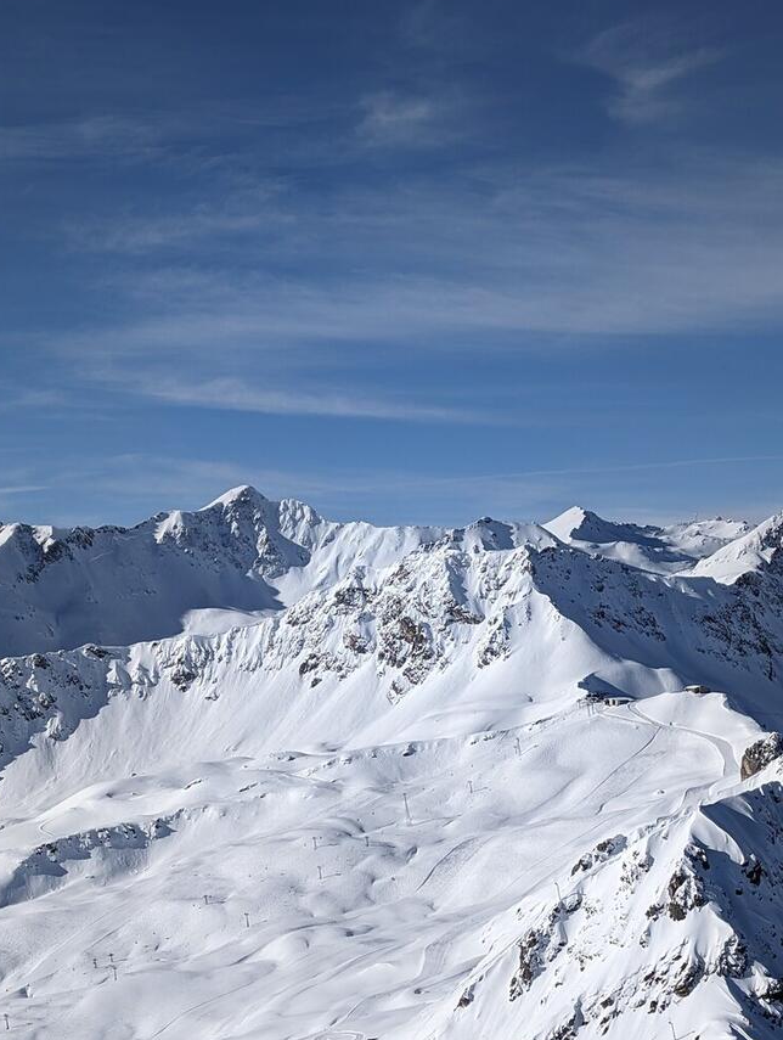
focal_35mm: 59
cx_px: 400
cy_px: 607
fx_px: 1775
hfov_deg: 24.9
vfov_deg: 32.6
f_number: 1.68
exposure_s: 1/3861
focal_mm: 6.9
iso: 28
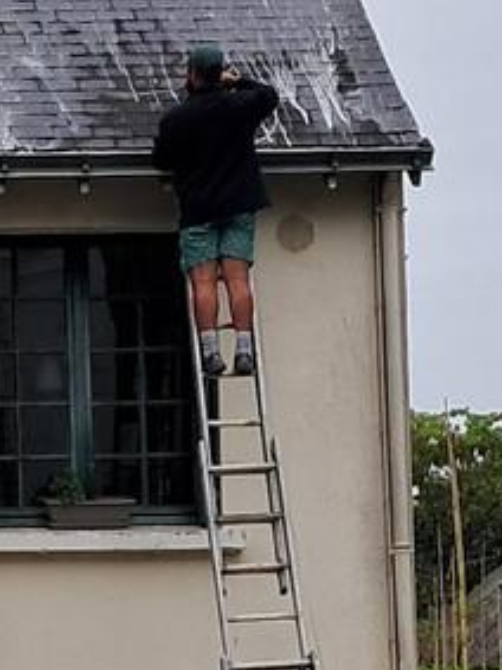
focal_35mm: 183
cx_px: -587
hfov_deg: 7.7
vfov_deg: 10.8
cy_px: 526
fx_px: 3541
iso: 50
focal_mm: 4
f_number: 1.8
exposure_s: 1/258
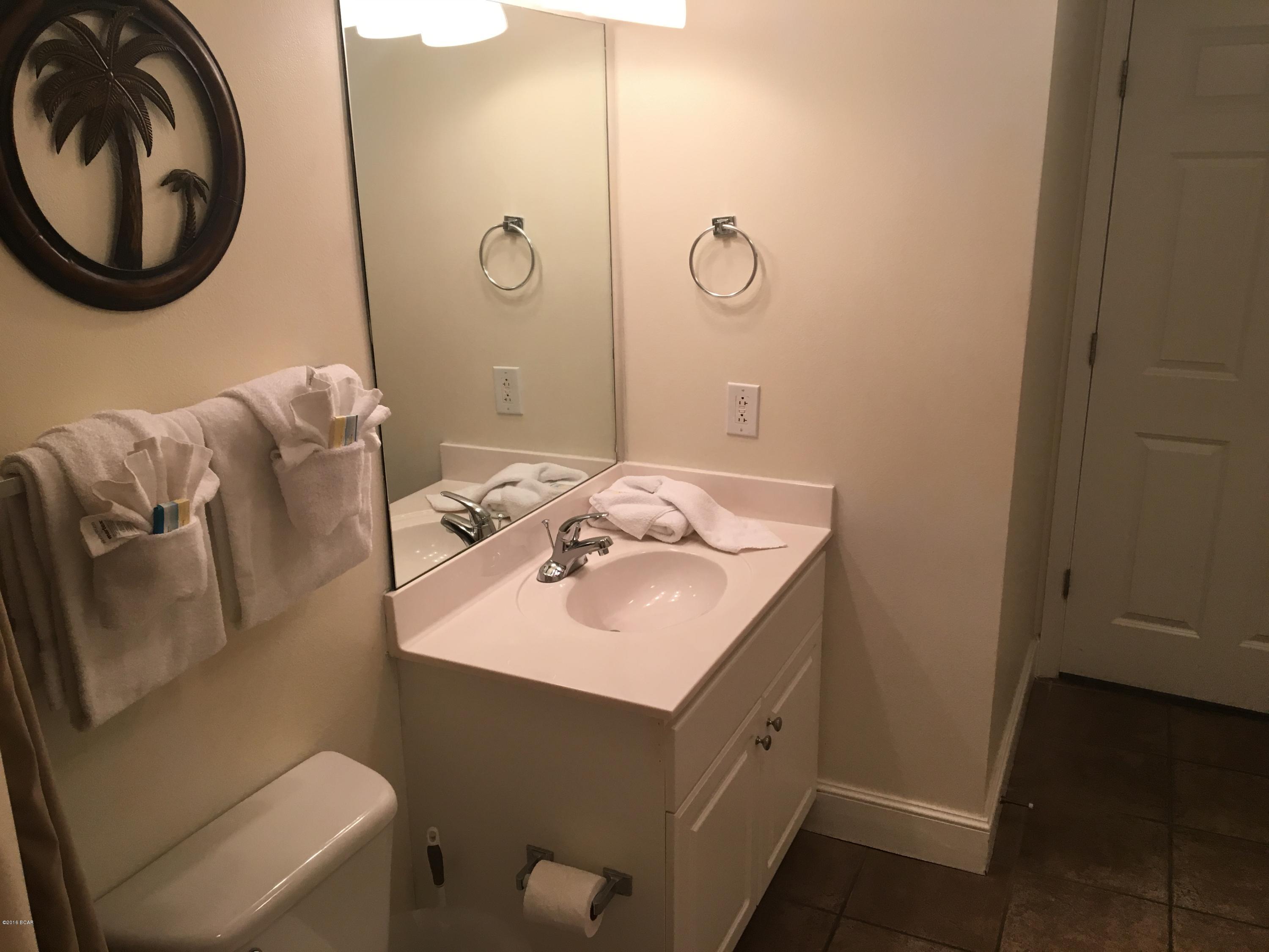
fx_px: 1063
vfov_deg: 48.2
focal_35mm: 29
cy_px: 476
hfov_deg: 61.7
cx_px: 634
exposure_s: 1/30
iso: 32
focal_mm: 4.15
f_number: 2.2
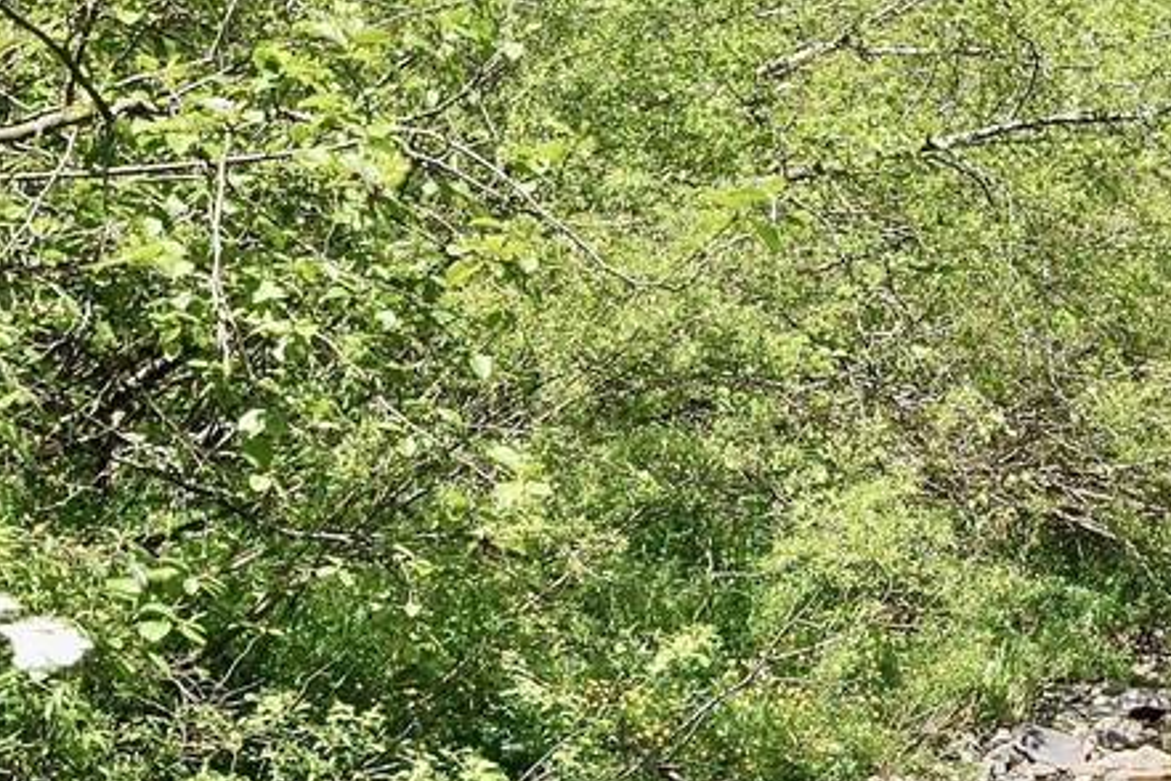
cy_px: 535
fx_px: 2830
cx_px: 1052
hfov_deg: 22.8
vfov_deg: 15.7
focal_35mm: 87
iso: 100
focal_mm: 20
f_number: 22
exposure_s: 1/13
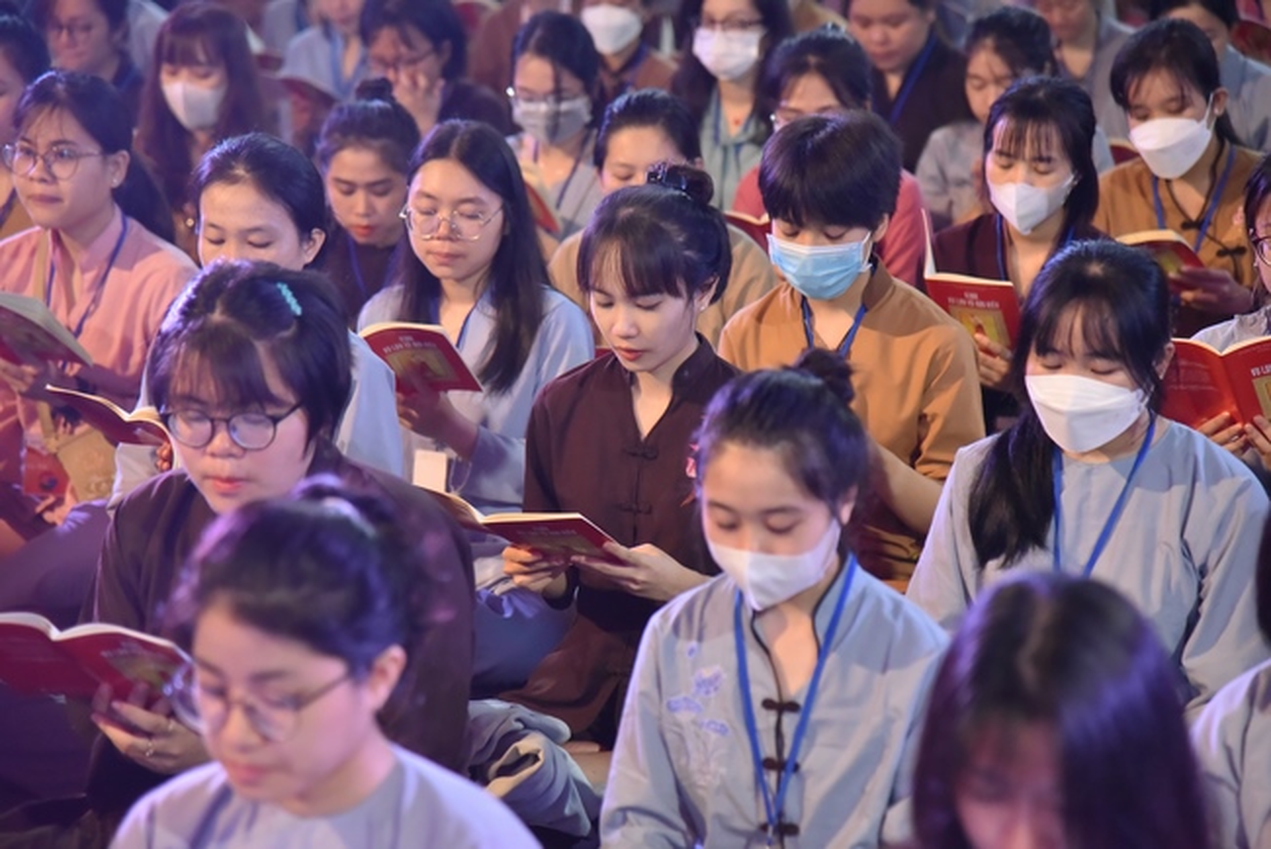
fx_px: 4238
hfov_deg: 17.1
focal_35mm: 120
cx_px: 636
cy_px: 424
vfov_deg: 11.4
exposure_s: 1/125
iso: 4000
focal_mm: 120
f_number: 4
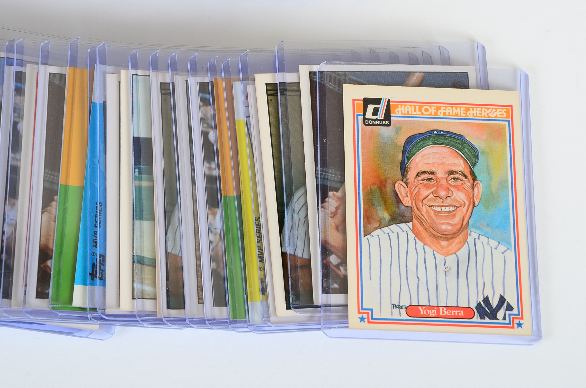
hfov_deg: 14.0
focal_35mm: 147
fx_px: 2388
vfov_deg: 9.3
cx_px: 293
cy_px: 194
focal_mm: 98
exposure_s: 1/160
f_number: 13
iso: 100
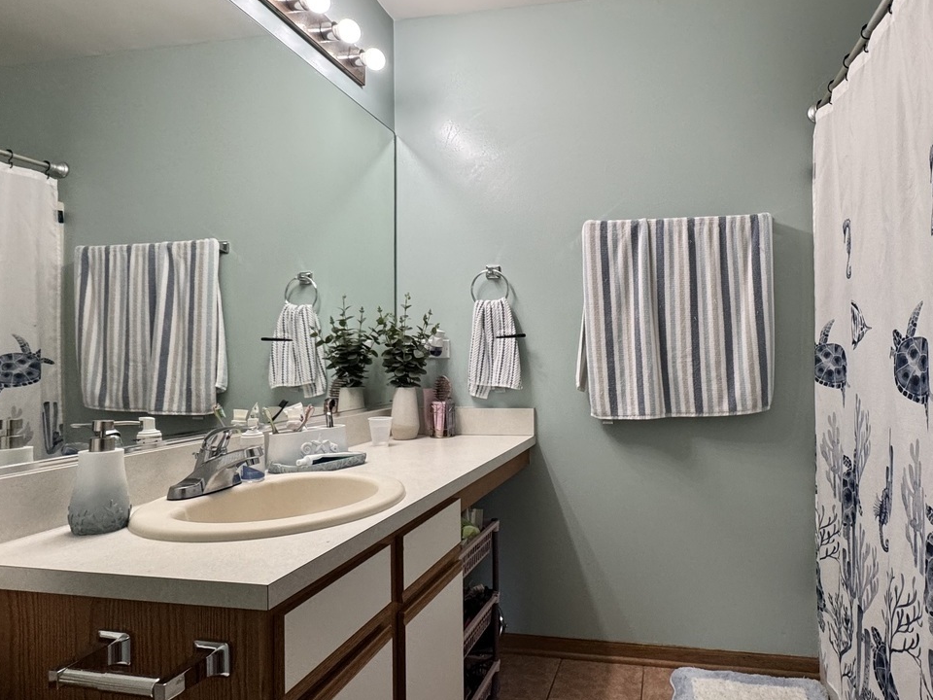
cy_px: 358
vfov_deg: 63.4
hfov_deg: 77.6
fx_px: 566
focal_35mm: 21
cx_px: 581
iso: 250
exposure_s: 1/99
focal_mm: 2.22
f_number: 2.2
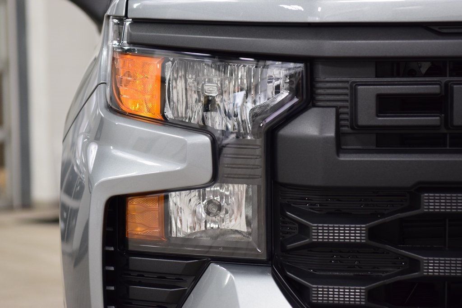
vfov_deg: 13.0
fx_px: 1348
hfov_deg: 19.5
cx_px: 231
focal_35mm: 105
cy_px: 154
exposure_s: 1/125
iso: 1600
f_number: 3.5
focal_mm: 70
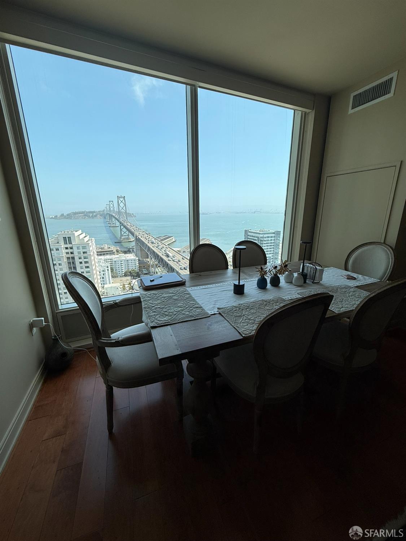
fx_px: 219
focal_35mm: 14
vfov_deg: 102.1
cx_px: 203
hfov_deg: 85.7
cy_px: 270
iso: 50
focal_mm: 2.22
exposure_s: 1/522
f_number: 2.2
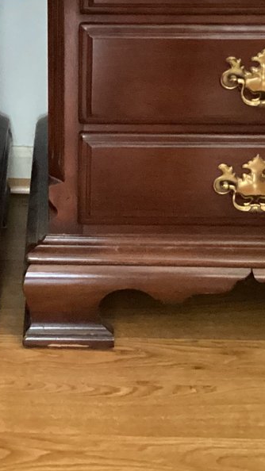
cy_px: 88
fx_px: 1075
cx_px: 35
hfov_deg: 13.9
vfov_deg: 24.3
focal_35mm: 86
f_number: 2.4
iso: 640
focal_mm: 3.3
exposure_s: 1/24
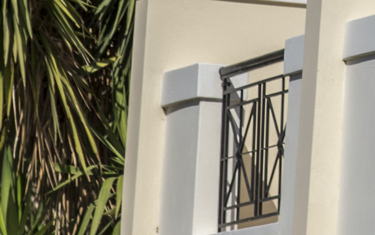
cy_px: -468
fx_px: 5008
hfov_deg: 4.2
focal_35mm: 490
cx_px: 926
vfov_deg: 2.6
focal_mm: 78
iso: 200
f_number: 8
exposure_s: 1/1600
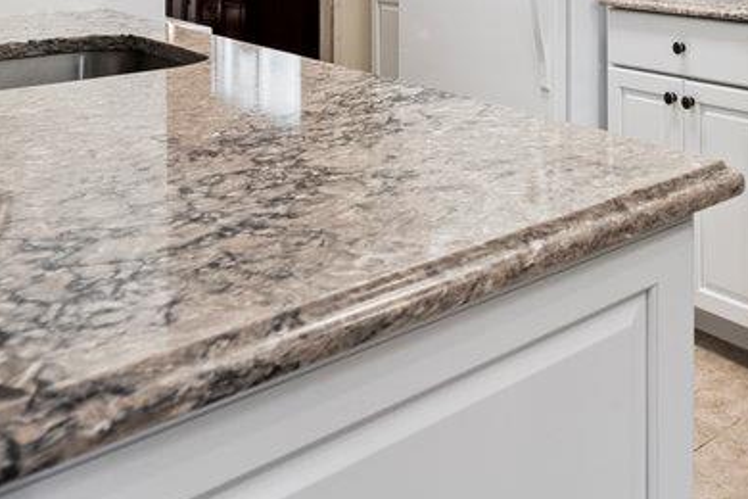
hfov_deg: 40.7
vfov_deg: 29.4
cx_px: 769
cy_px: -53
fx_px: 852
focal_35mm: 41
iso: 640
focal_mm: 16
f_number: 5.6
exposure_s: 1/10
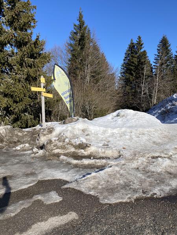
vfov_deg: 67.3
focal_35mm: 26
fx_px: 177
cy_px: 118
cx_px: 88
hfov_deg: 53.1
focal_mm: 4.25
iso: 32
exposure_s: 1/3497
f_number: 1.8
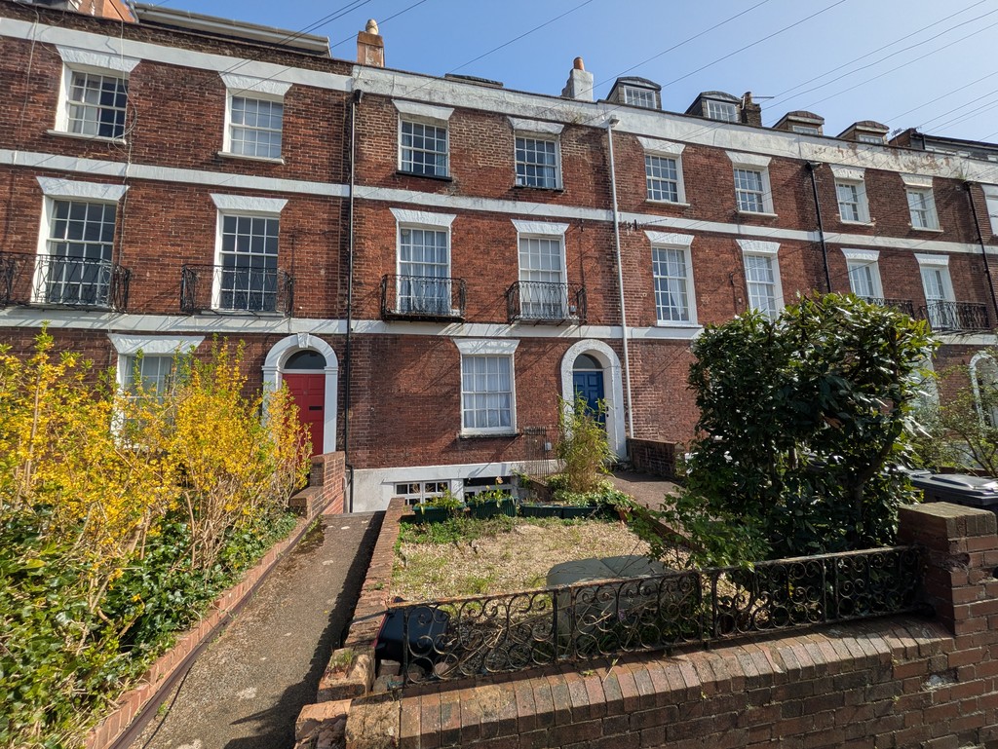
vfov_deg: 85.7
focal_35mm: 14
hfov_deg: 102.0
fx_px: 404
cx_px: 499
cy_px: 374
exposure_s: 1/1689
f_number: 2.2
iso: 48
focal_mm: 1.83
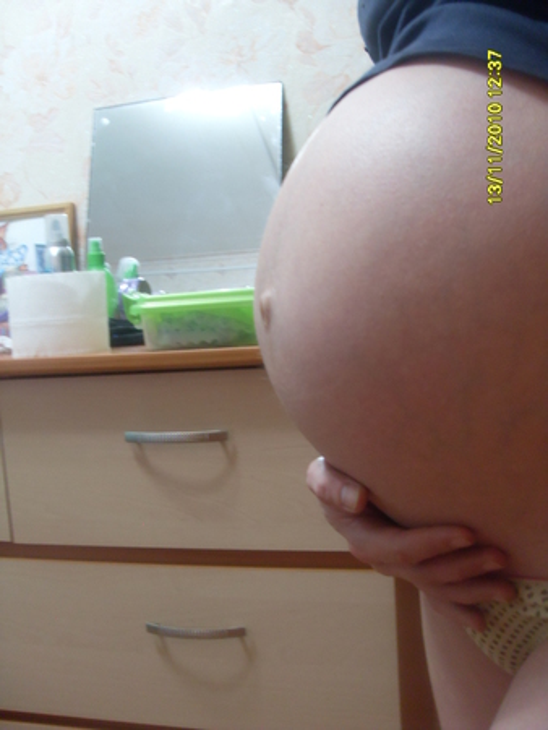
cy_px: 365
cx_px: 274
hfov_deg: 38.7
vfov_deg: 50.1
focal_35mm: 37
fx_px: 780
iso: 200
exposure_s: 1/8
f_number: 2.8
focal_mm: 6.3
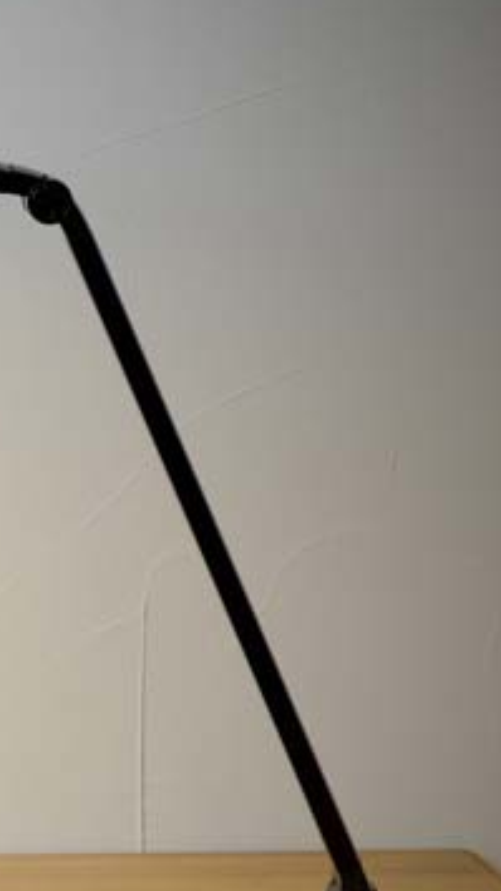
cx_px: -345
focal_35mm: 222
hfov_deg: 5.4
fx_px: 5245
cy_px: 598
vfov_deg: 9.7
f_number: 10
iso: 100
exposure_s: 1/3
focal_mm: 100
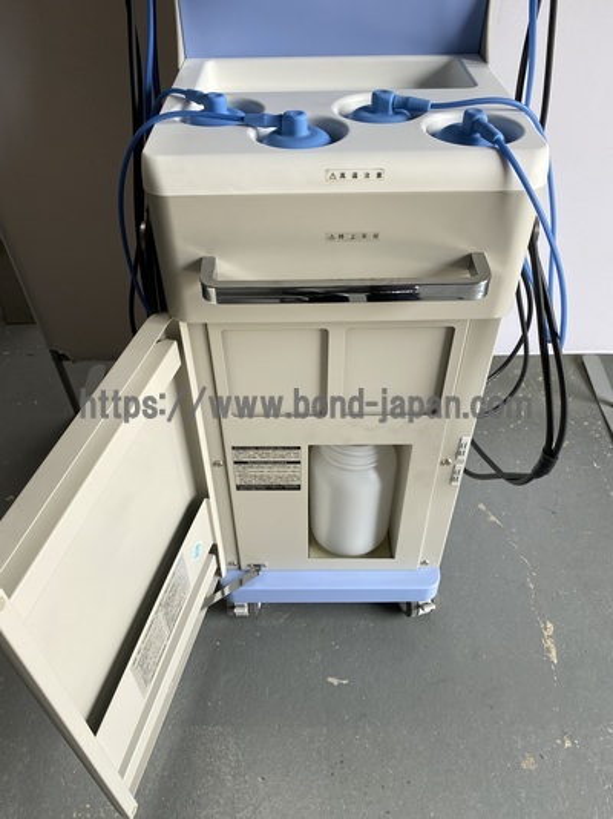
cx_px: 306
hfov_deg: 53.0
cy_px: 410
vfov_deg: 67.3
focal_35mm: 26
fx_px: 614
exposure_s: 1/180
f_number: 1.8
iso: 32
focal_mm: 4.25
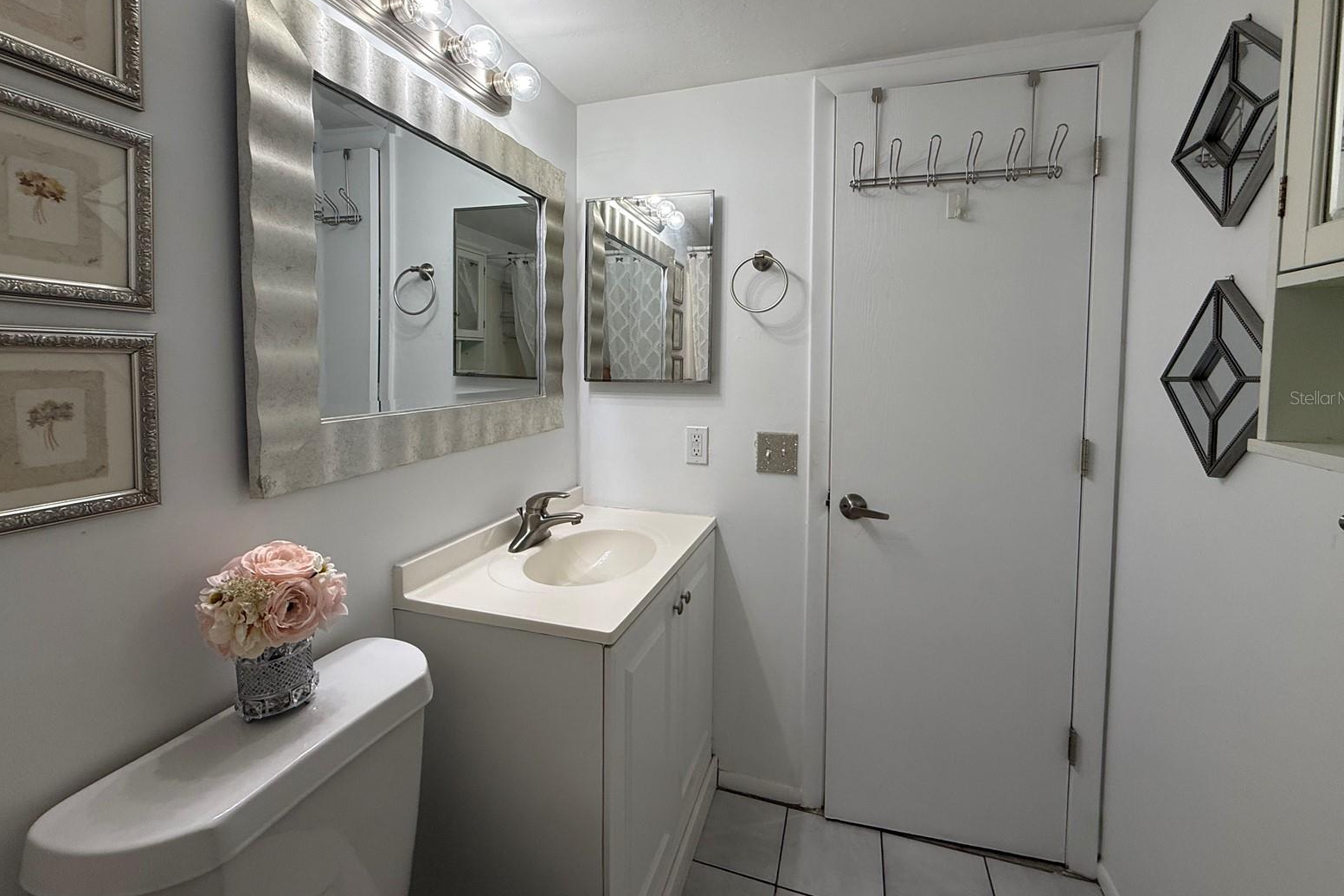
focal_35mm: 15
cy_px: 397
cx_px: 679
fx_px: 560
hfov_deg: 100.4
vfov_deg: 77.0
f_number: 2.2
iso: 100
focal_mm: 2.22
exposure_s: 1/120
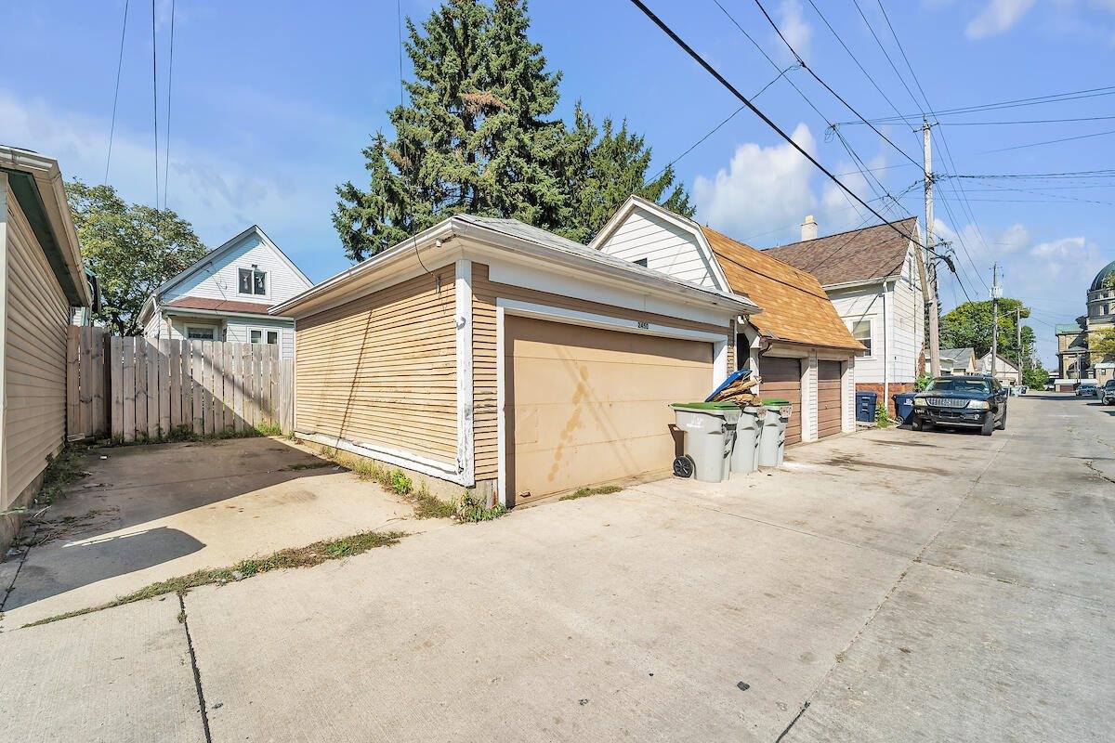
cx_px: 558
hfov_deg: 104.3
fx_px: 434
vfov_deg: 81.2
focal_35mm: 14
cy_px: 372
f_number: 9
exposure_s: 1/200
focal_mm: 14
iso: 125
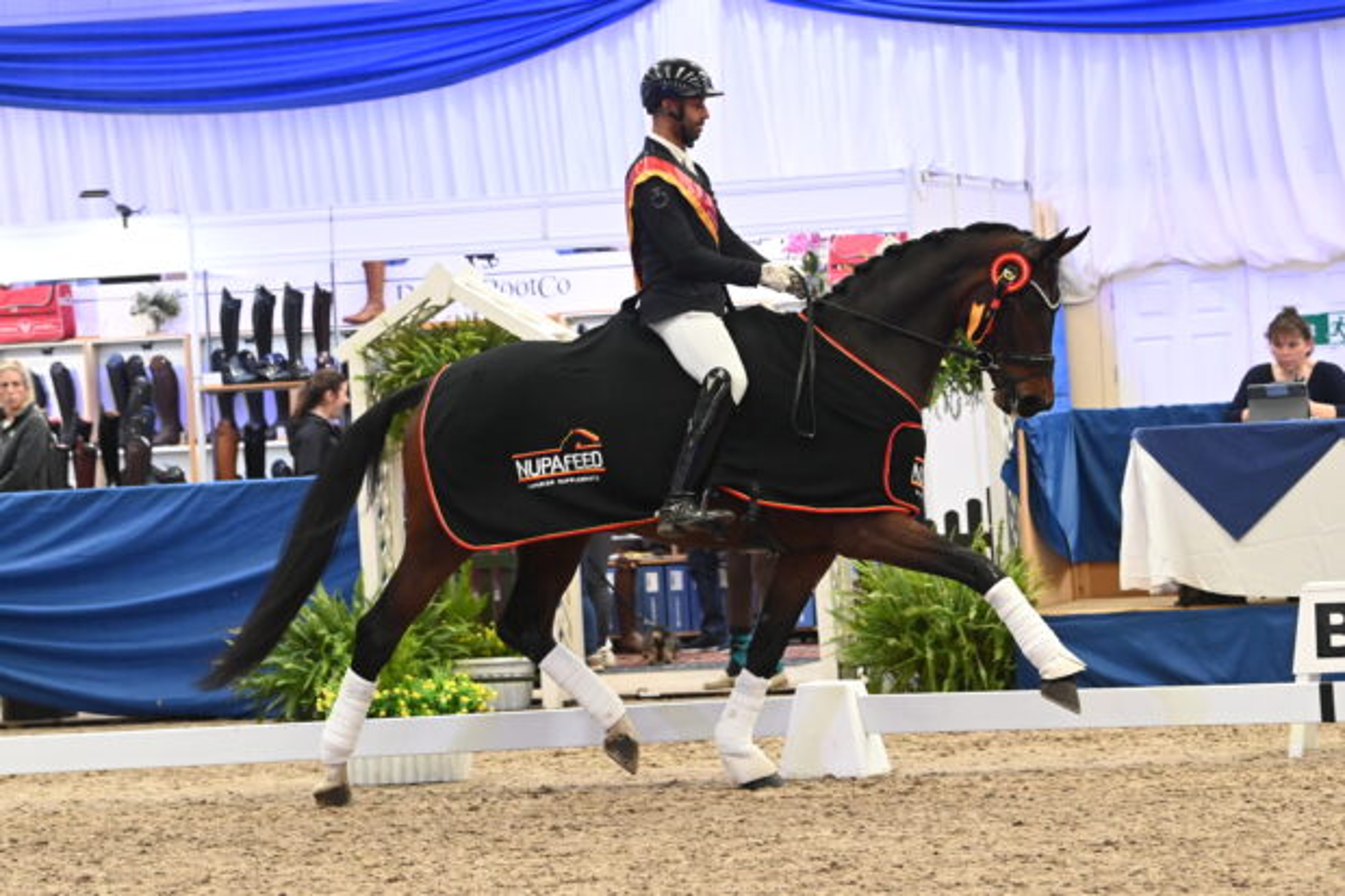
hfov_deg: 13.7
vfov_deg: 9.1
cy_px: 448
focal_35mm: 150
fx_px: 5602
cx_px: 672
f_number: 5
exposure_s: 1/640
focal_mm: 125
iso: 8000
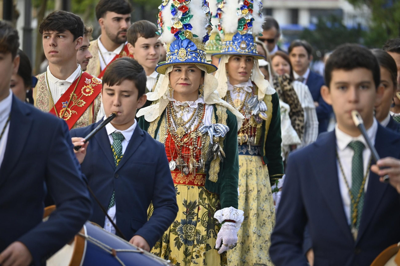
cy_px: 133
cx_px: 200
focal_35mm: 315
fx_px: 3499
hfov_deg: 6.5
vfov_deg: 4.4
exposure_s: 1/400
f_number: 6
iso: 640
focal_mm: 210
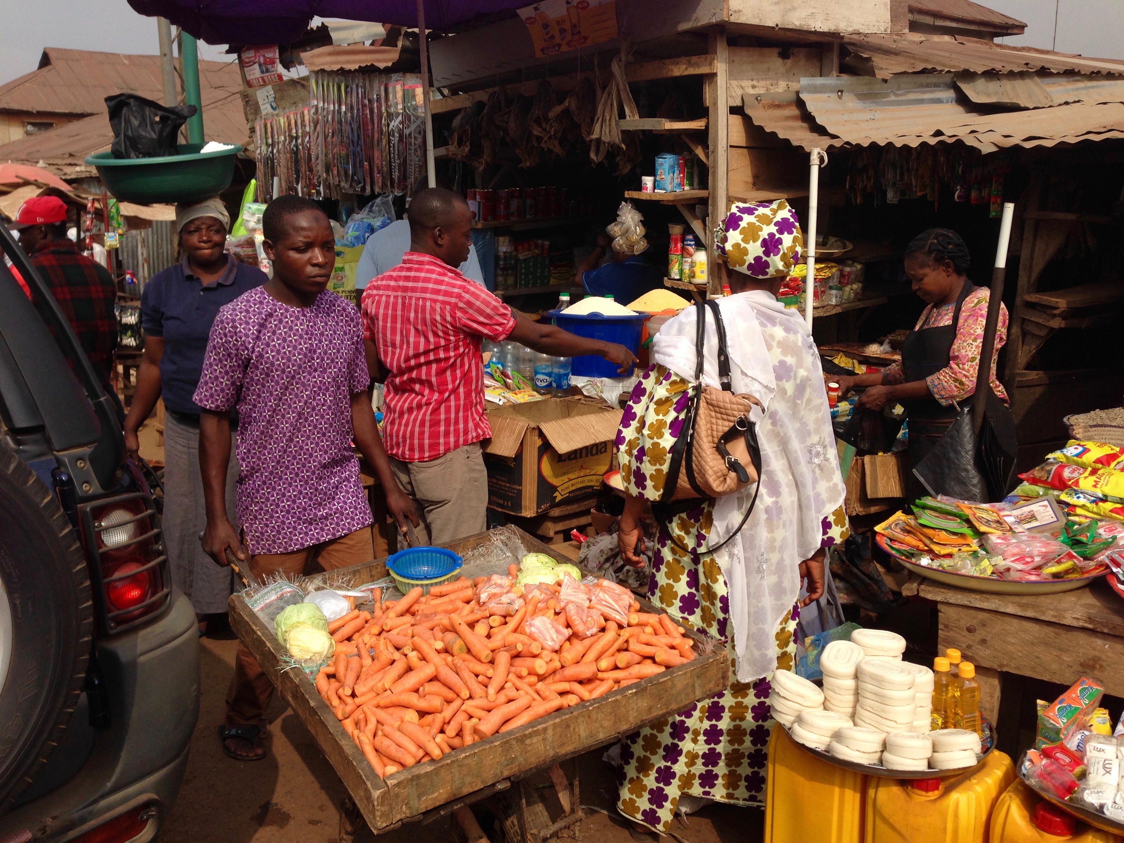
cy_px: 422
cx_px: 562
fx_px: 1072
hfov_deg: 55.4
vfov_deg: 42.9
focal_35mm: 33
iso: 50
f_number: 2.4
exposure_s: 1/1355
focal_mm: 4.12
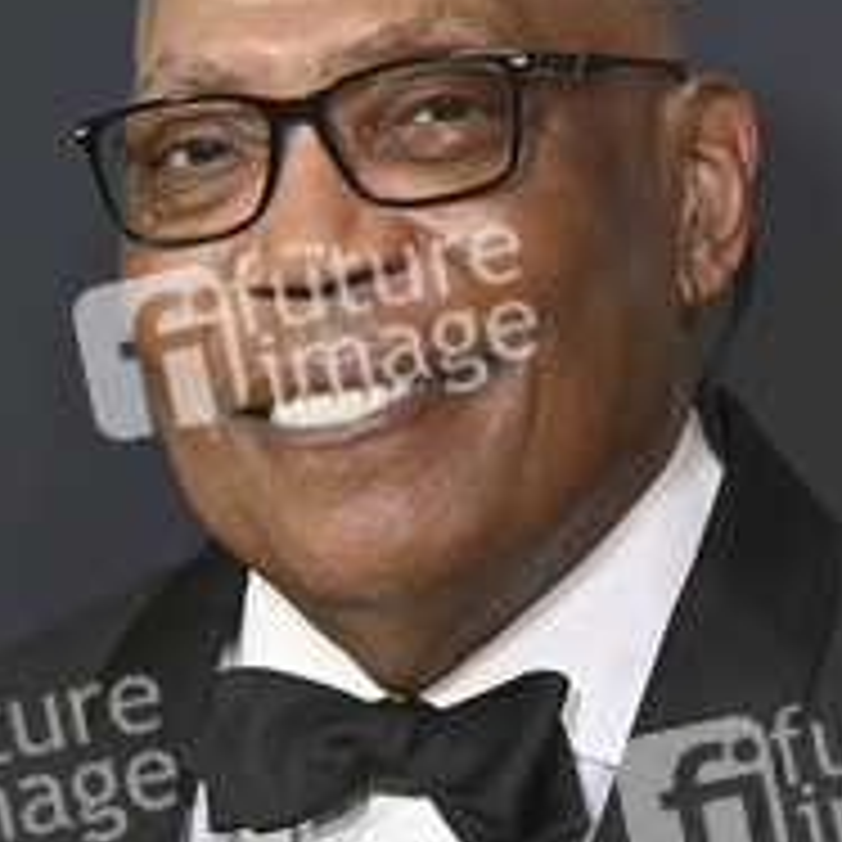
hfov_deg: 7.3
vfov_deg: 7.3
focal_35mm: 240
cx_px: 437
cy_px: 558
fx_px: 6605
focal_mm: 88
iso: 2000
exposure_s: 1/320
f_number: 5.6
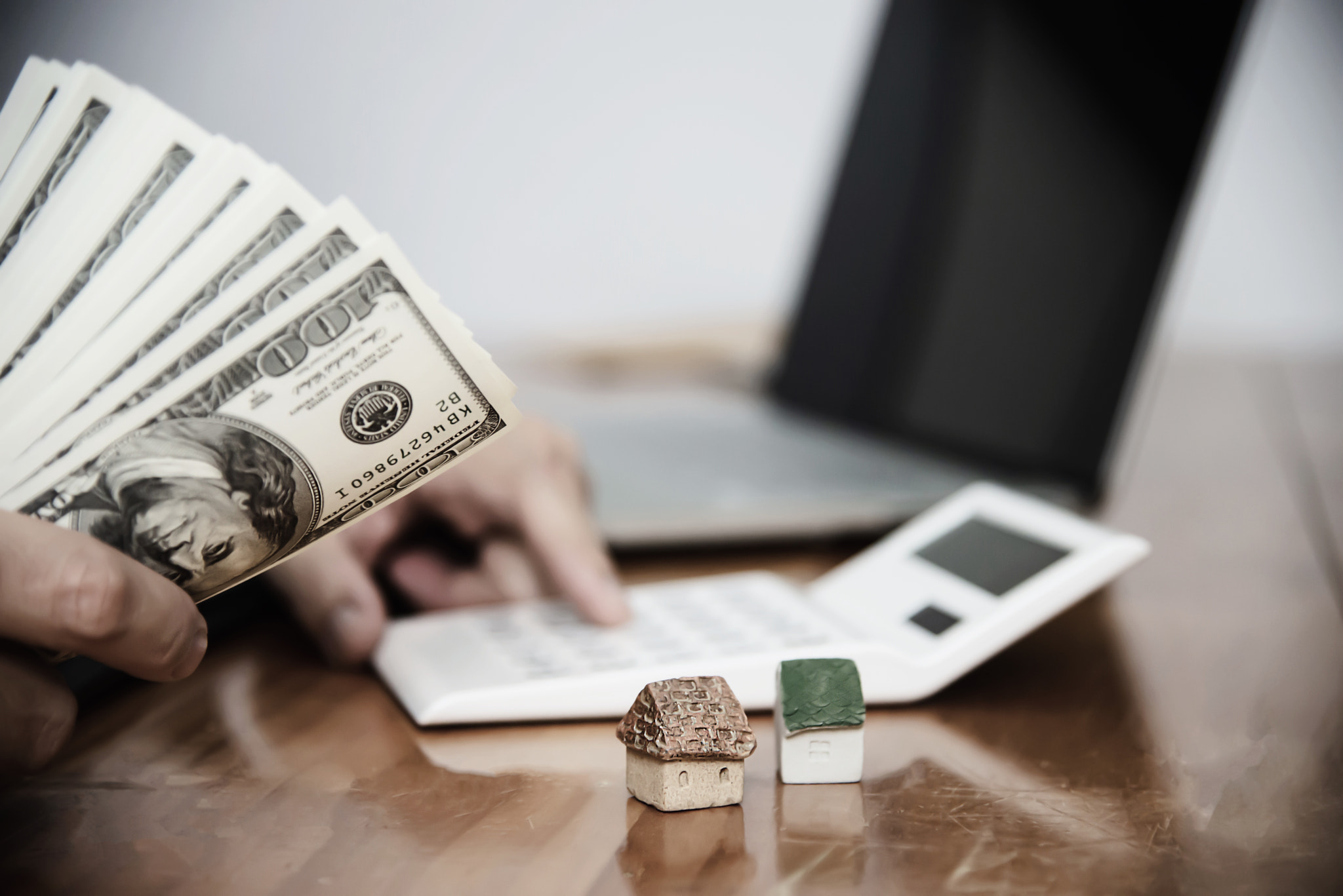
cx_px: 672
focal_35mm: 86
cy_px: 448
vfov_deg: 15.9
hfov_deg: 23.6
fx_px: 3209
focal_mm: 86
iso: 2000
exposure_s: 1/160
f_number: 4
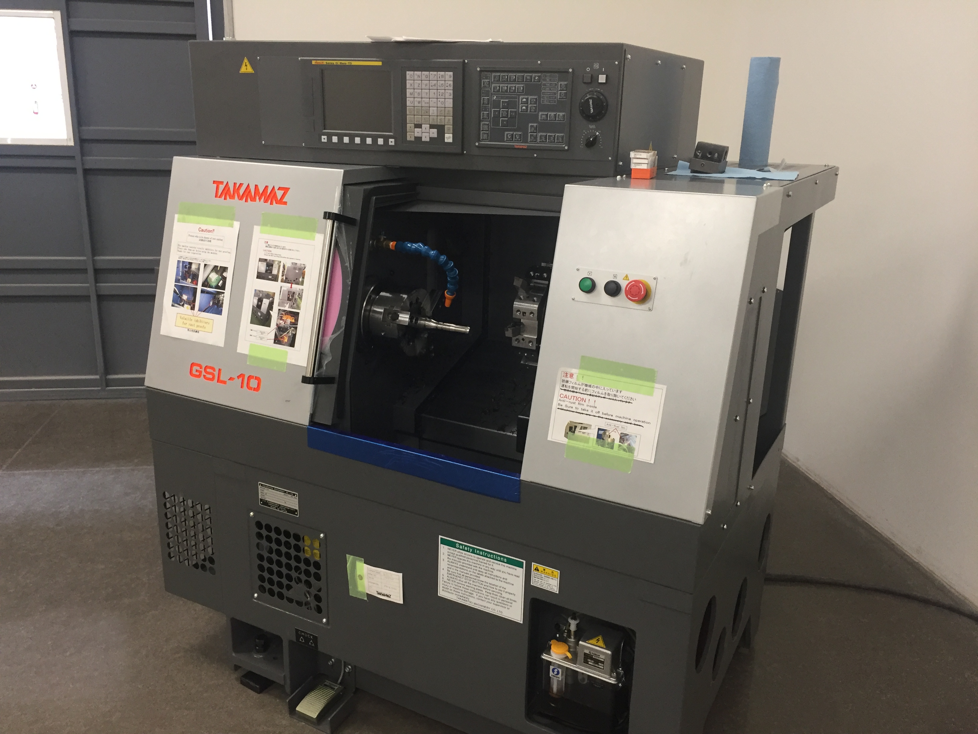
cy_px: 367
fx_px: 819
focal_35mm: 29
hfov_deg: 61.7
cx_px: 489
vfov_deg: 48.2
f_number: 2.2
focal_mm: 4.15
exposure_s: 1/30
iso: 125
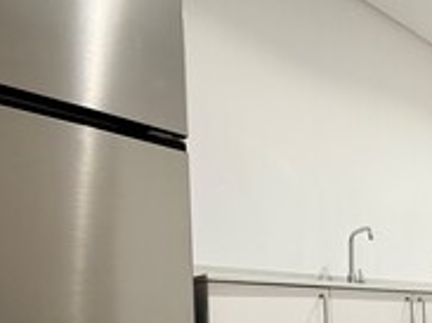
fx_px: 437
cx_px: 513
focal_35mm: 35
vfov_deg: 36.3
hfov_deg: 39.1
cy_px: 329
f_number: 2.2
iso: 200
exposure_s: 1/100
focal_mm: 2.22
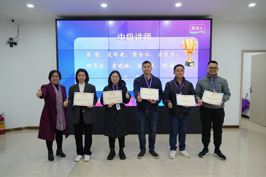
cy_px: 88
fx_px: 194
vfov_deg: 49.0
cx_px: 133
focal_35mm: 26
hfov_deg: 68.8
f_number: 5.6
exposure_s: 1/160
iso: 2000
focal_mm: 26.3
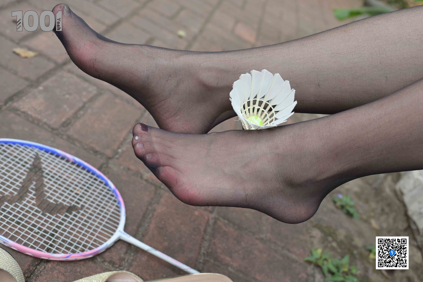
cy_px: 141
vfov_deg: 37.9
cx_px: 212
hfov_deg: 54.4
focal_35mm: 35
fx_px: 411
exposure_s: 1/320
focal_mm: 35
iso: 200
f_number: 5.6
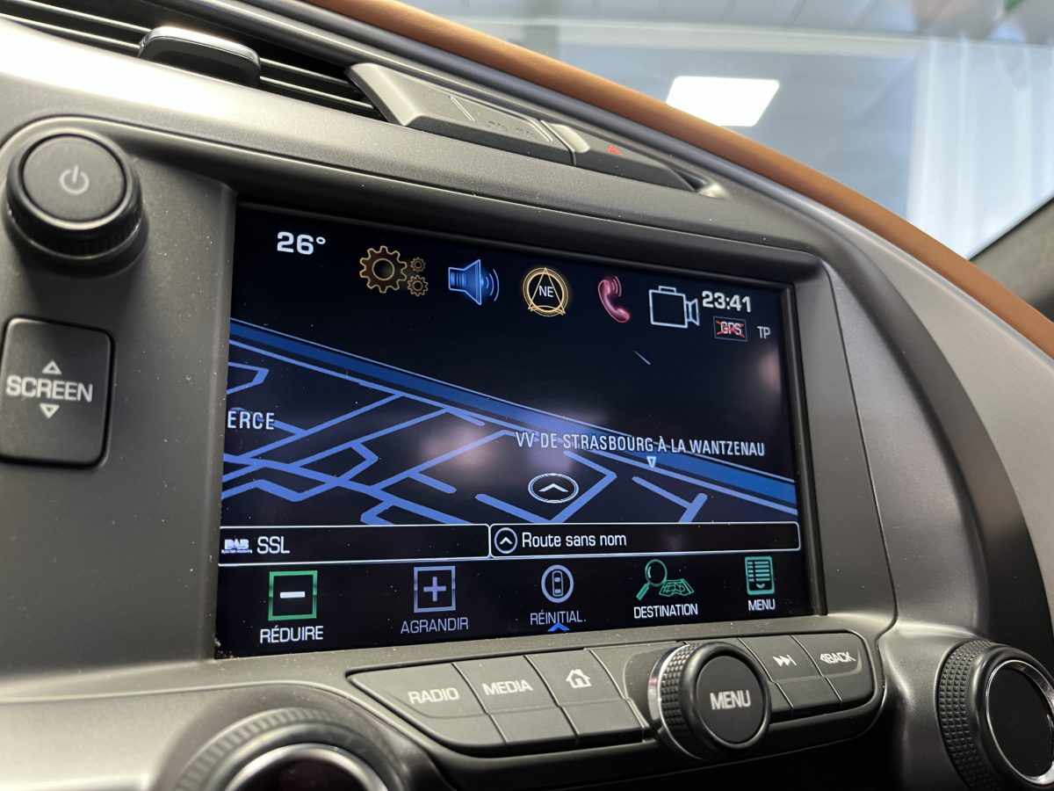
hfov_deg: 67.3
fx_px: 792
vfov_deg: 53.1
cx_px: 527
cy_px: 396
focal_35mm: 26
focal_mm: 5.1
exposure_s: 1/33
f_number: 1.6
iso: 400
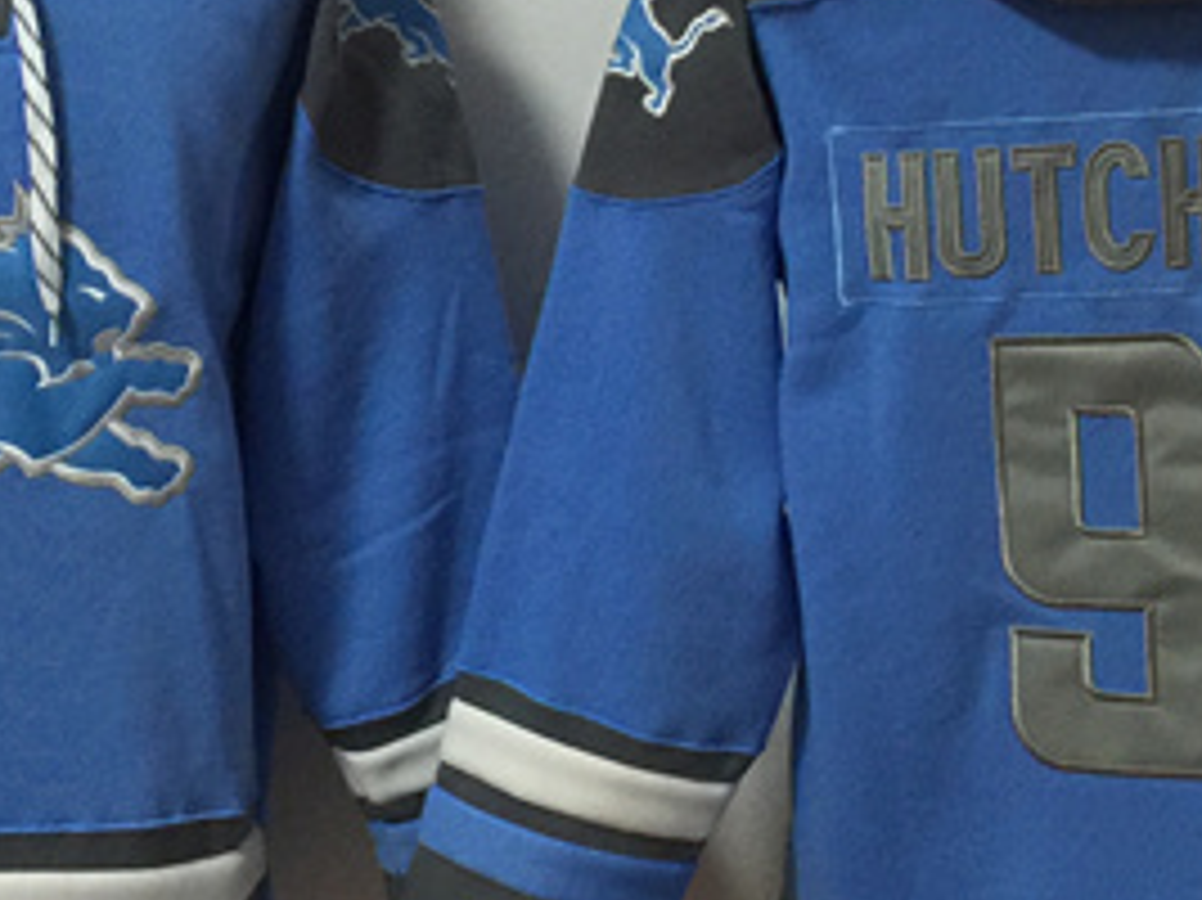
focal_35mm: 76
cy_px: 178
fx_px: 2638
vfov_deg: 19.2
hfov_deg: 25.6
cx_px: 518
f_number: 2.2
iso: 160
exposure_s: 1/8
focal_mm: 4.15
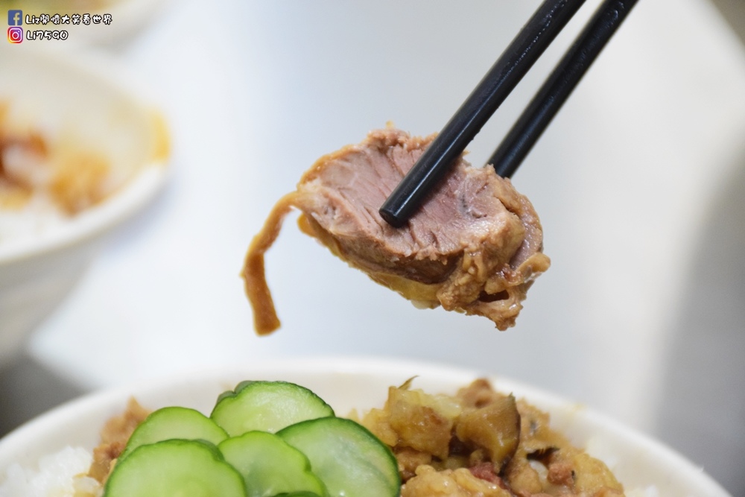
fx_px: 3260
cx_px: 372
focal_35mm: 158
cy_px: 248
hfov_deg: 13.0
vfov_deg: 8.7
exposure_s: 1/100
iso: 3200
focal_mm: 105
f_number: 5.6
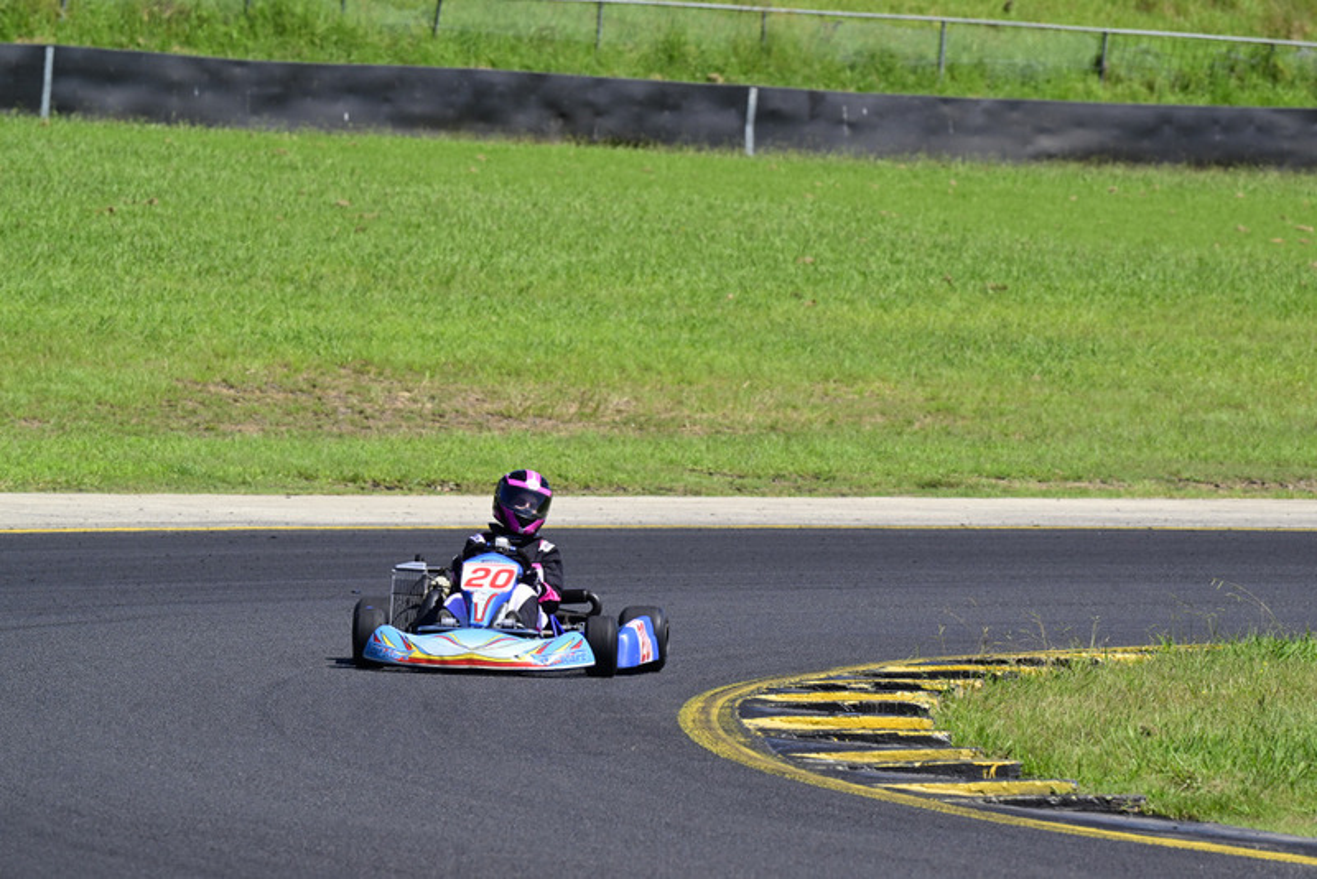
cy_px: 440
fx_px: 13906
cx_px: 658
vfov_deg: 3.6
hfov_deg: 5.4
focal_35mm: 380
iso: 500
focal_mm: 380
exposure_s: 1/640
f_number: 11
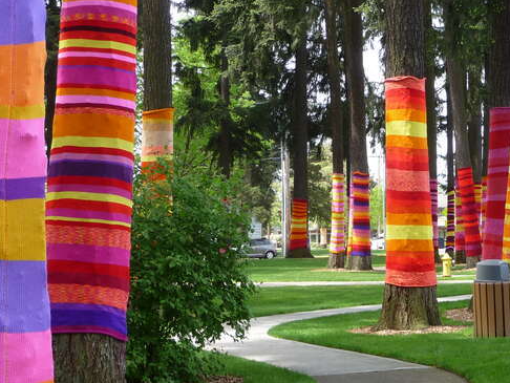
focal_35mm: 79
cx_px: 361
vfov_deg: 18.6
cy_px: 145
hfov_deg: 24.5
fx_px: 1164
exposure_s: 1/125
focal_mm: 8
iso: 100
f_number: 4.2
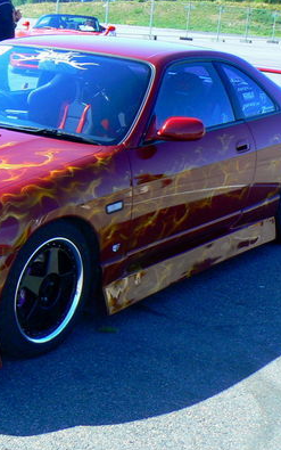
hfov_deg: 18.9
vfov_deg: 30.6
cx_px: 2
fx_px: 821
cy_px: 224
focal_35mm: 67
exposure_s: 1/100
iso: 80
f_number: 5.6
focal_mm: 6
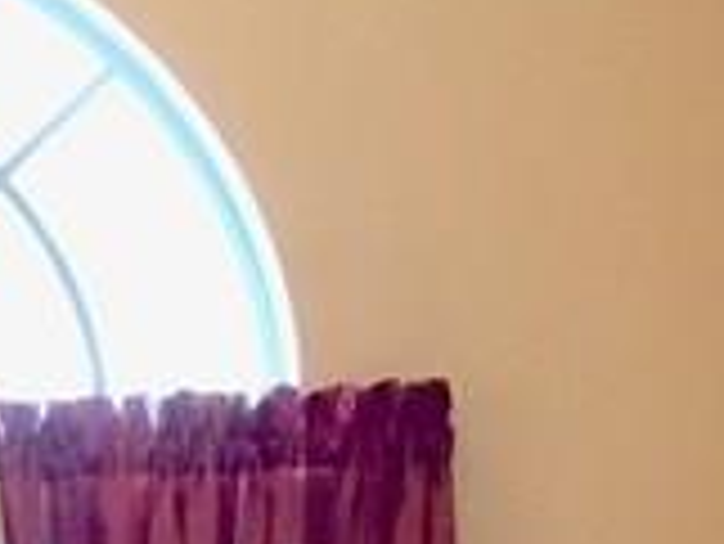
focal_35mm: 197
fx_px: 4123
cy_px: 949
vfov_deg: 7.4
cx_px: -211
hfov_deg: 9.8
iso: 40
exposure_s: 1/30
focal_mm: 3.3
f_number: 2.4
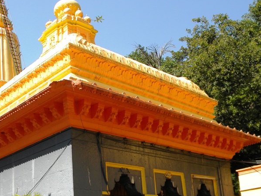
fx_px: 362
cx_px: 87
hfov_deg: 39.2
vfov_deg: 29.9
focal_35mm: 48
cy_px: 141
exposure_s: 1/683
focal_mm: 5
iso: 80
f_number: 3.5
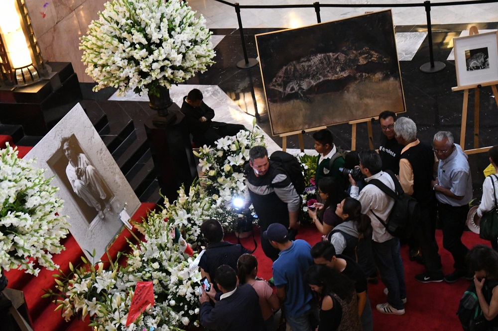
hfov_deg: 26.0
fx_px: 1079
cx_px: 249
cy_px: 166
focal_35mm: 78
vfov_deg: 17.5
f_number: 5
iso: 8000
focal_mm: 52
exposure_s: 1/80
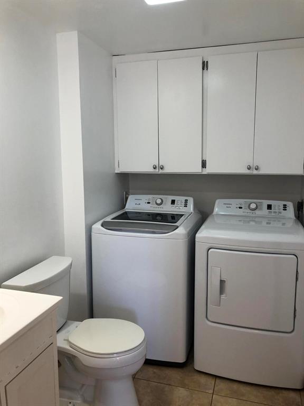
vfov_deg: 63.4
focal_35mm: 28
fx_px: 328
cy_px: 203
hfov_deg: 49.7
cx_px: 152
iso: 25
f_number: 1.8
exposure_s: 1/30
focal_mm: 3.99
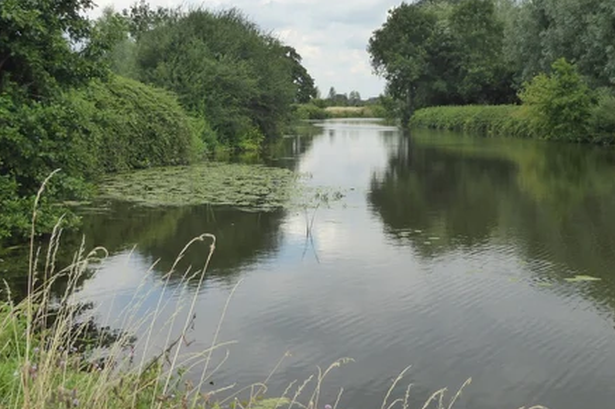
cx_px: 336
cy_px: 171
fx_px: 956
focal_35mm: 56
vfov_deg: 24.1
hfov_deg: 35.6
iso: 160
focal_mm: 8.4
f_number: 4
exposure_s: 1/640
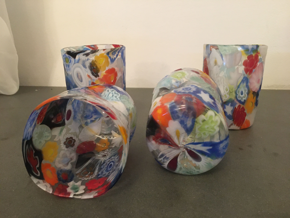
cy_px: 109
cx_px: 145
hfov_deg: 61.7
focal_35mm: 29
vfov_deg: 48.2
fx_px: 243
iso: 250
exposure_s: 1/25
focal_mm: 4.15
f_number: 2.2
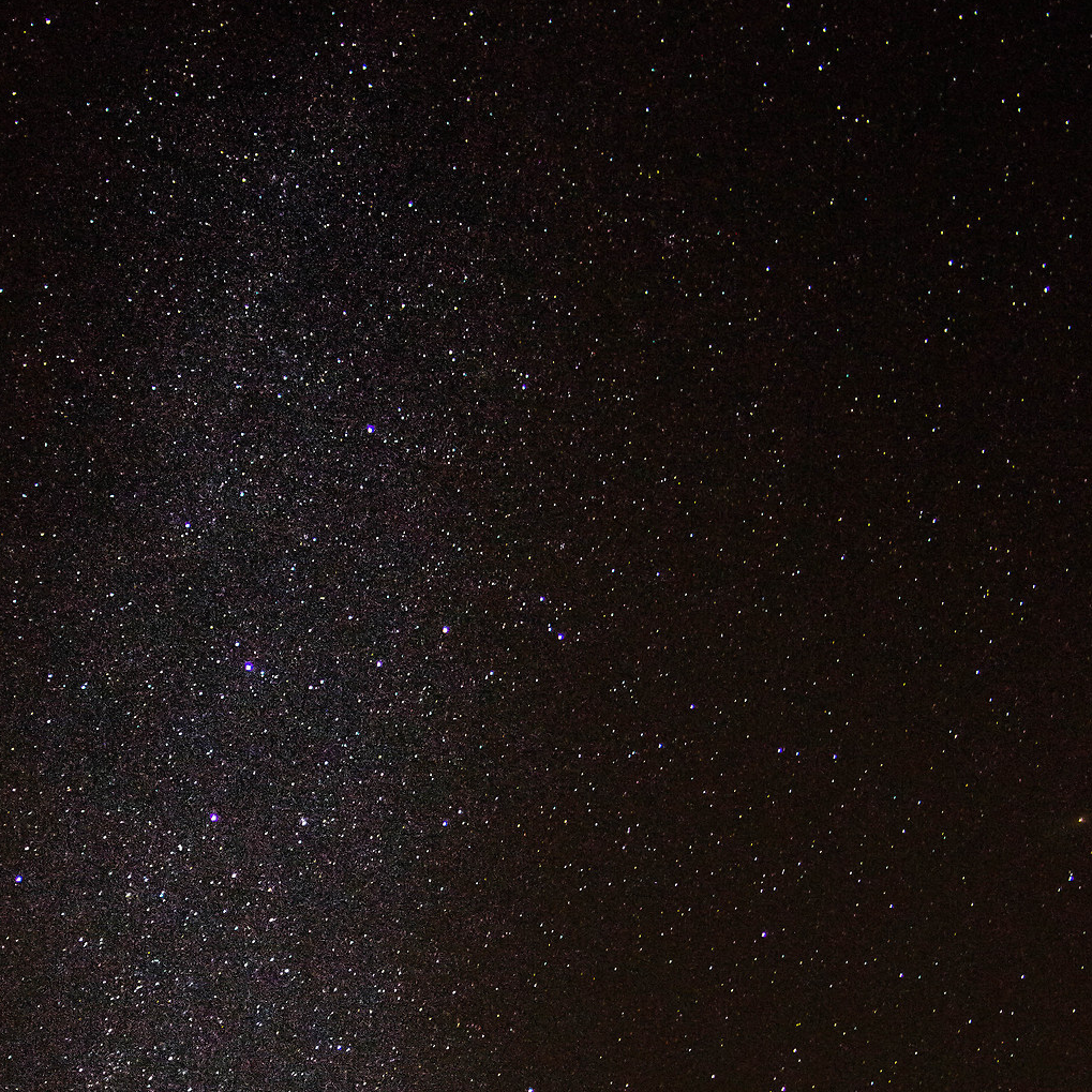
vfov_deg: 25.9
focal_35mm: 63
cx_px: 311
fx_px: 2248
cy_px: 1083
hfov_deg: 27.0
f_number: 3.5
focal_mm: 21
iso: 800
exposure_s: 20
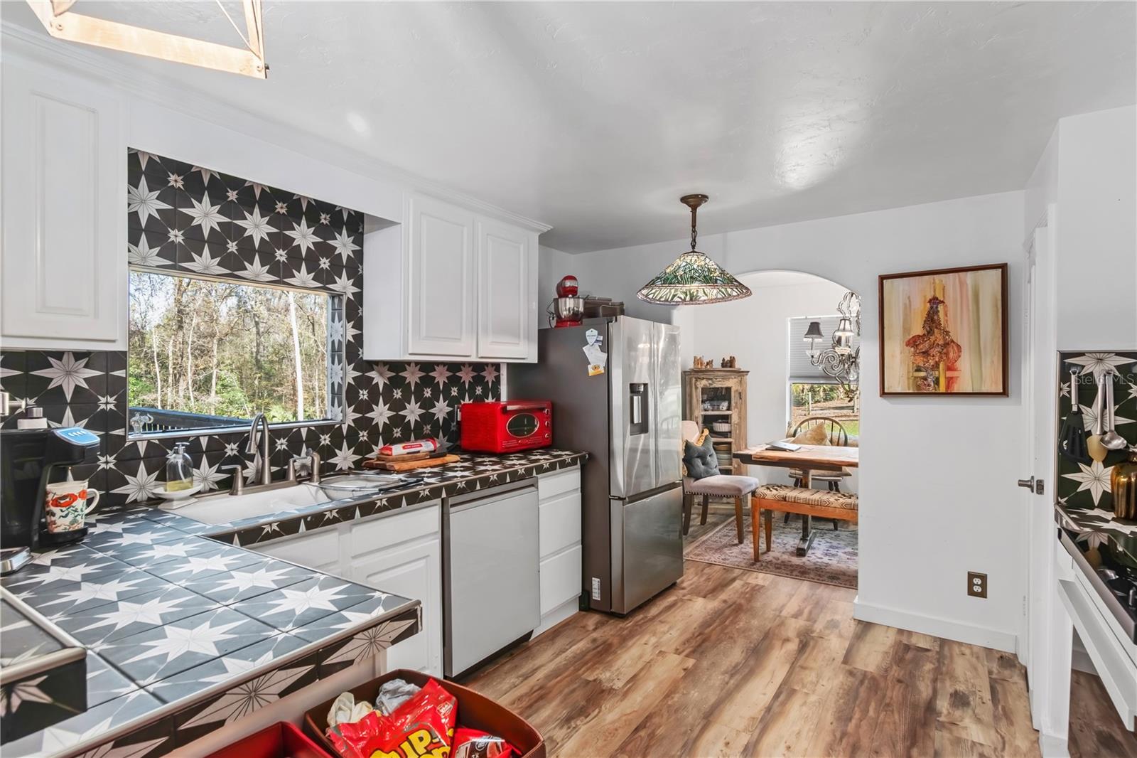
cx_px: 568
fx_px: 545
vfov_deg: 69.6
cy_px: 379
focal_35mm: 17
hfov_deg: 92.5
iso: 250
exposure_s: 1/1.67
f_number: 9
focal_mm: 11.5
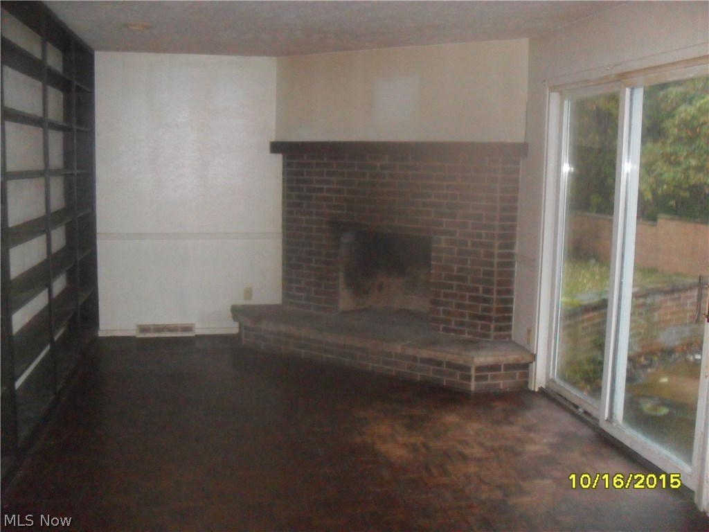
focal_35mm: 35
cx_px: 354
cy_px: 266
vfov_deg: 40.7
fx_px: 717
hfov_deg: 52.6
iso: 640
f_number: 3
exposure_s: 1/45
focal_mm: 6.3
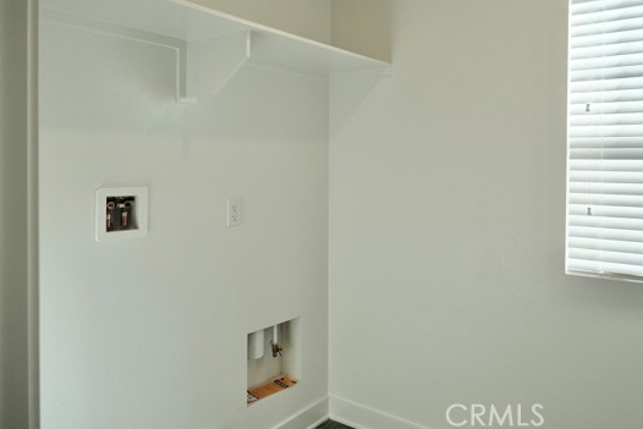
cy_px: 172
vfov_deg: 46.2
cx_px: 386
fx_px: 500
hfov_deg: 64.8
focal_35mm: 28
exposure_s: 1/300
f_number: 4
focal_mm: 15
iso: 320
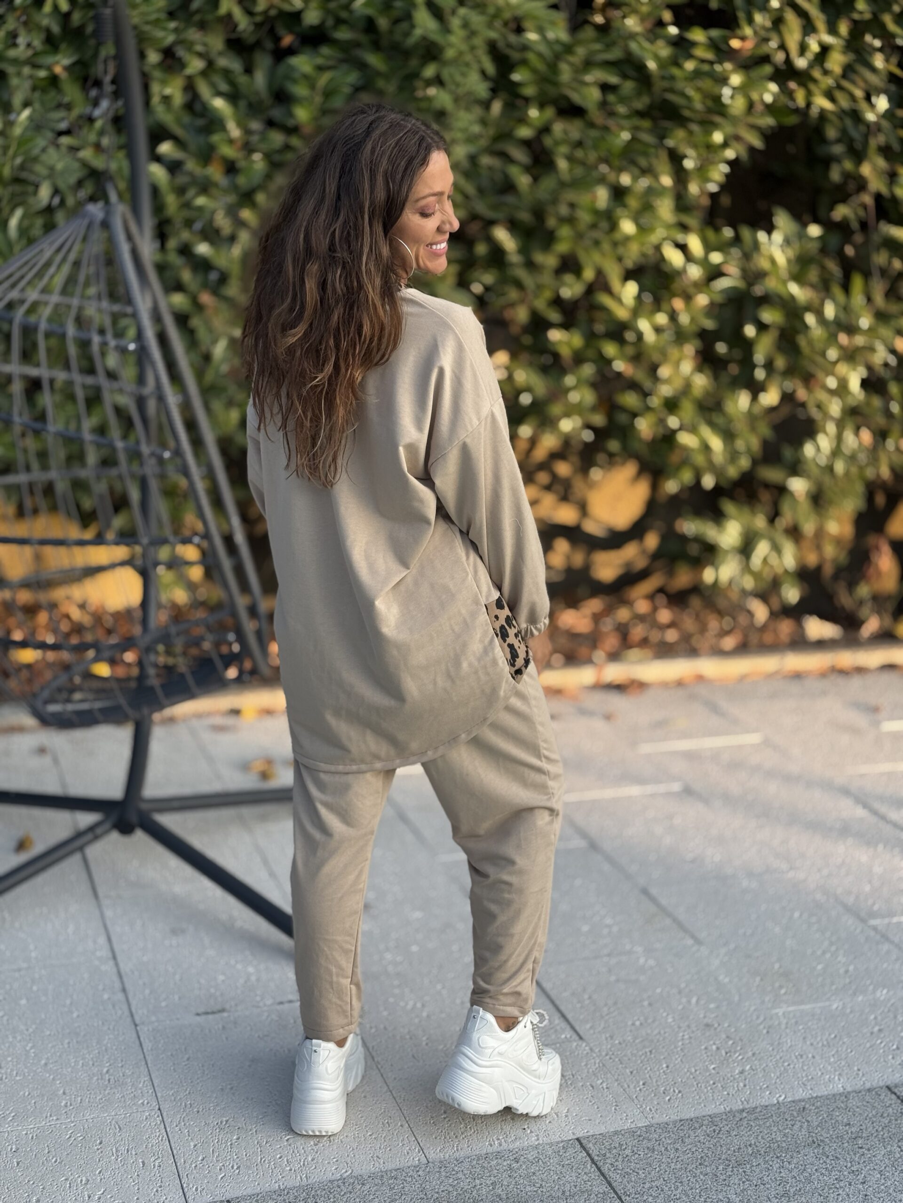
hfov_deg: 30.3
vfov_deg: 39.7
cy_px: 602
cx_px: 452
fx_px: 1670
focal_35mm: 48
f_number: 1.78
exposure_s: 1/447
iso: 64
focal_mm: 6.76
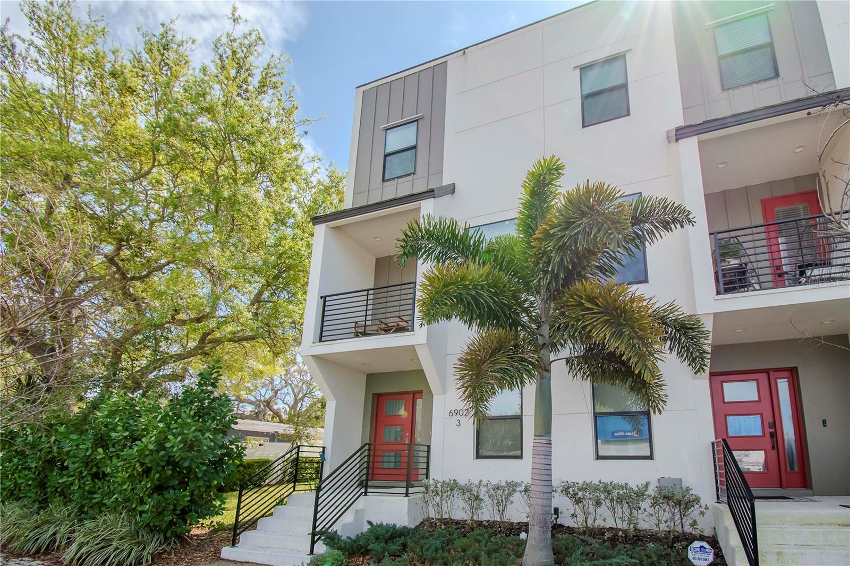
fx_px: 354
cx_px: 425
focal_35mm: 15
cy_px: 283
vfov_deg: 77.3
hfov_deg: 100.4
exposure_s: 1/1600
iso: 640
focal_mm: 10
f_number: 7.1
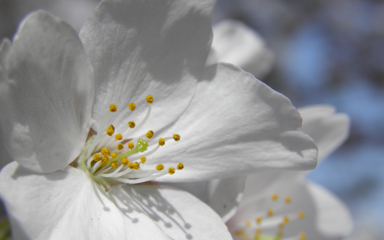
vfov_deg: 14.5
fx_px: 942
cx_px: 194
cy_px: 127
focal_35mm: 90
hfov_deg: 23.0
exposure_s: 1/500
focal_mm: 15.2
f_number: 5.6
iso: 50
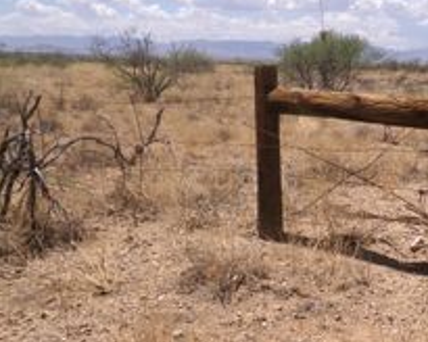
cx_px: 418
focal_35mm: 57
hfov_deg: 30.9
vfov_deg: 26.5
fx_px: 722
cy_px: 101
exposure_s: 1/150
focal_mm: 4.3
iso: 100
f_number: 11.07
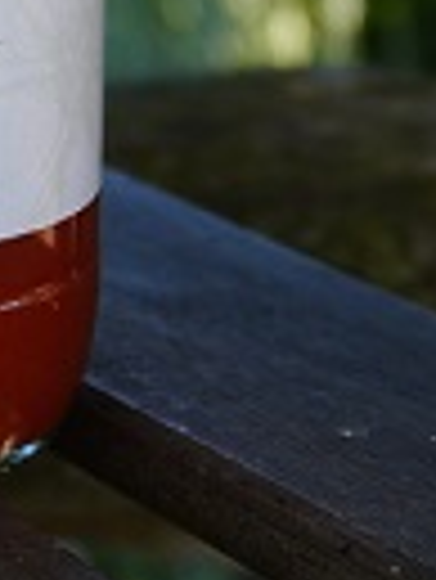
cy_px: -418
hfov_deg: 7.5
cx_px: -229
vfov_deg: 9.7
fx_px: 3257
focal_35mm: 194
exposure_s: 1/100
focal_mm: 29
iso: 100
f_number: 5.6
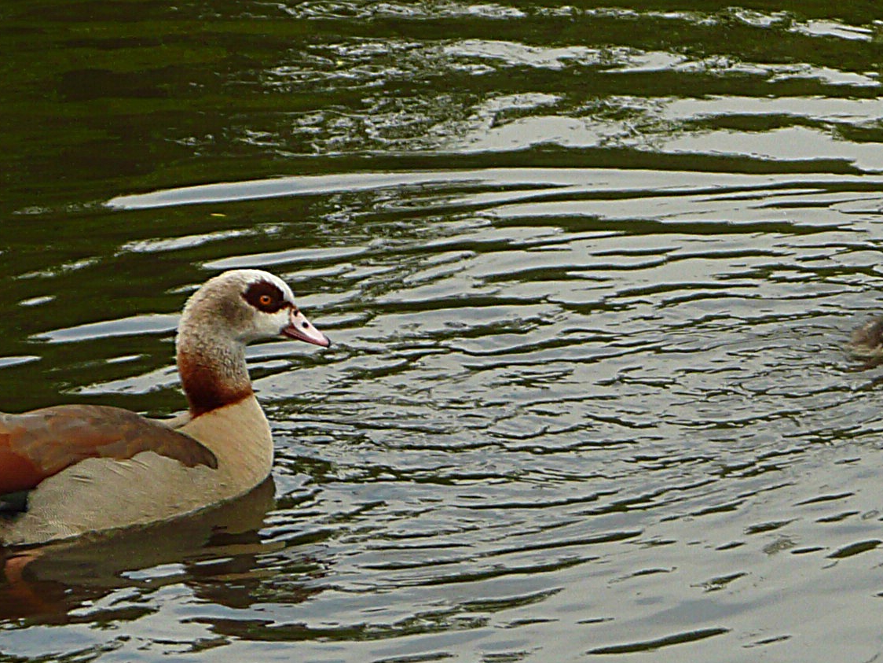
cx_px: 856
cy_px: 352
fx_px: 6581
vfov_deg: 5.8
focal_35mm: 258
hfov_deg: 7.6
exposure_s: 1/200
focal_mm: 16.9
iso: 100
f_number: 4.7
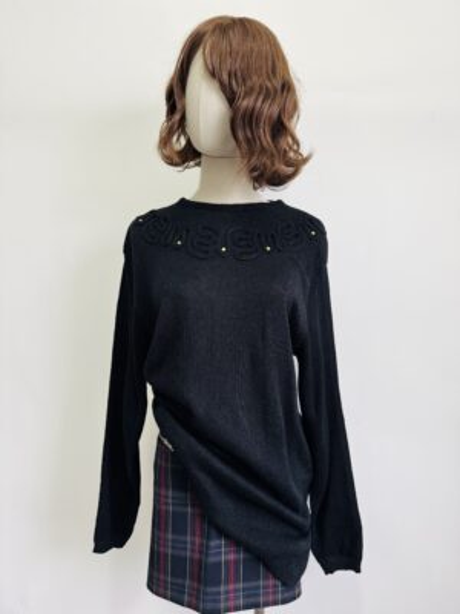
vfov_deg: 71.6
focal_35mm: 24
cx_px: 230
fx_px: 425
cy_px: 307
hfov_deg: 56.8
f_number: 1.78
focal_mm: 6.76
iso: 200
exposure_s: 1/60
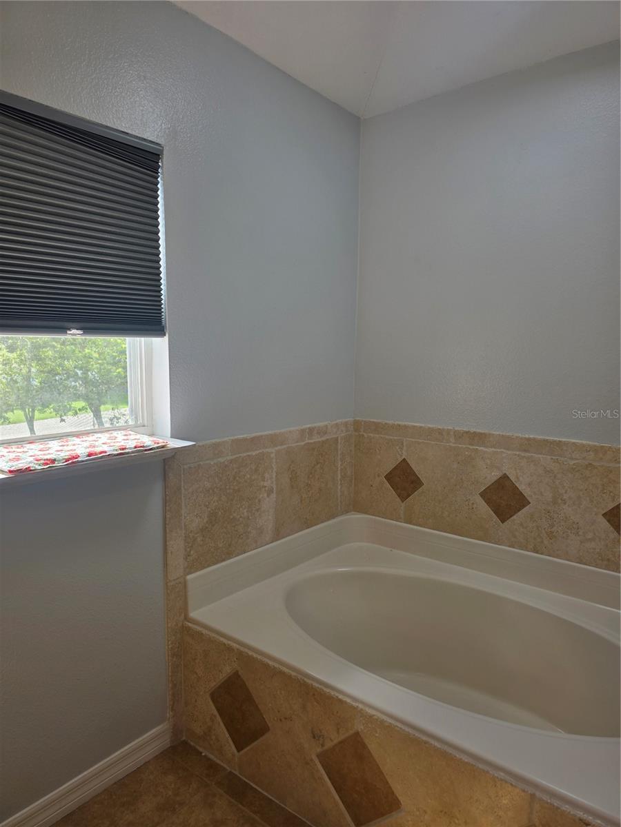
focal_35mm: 23
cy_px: 414
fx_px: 550
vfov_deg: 73.9
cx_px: 310
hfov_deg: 58.9
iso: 20
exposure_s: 1/120
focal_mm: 6.3
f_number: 1.7
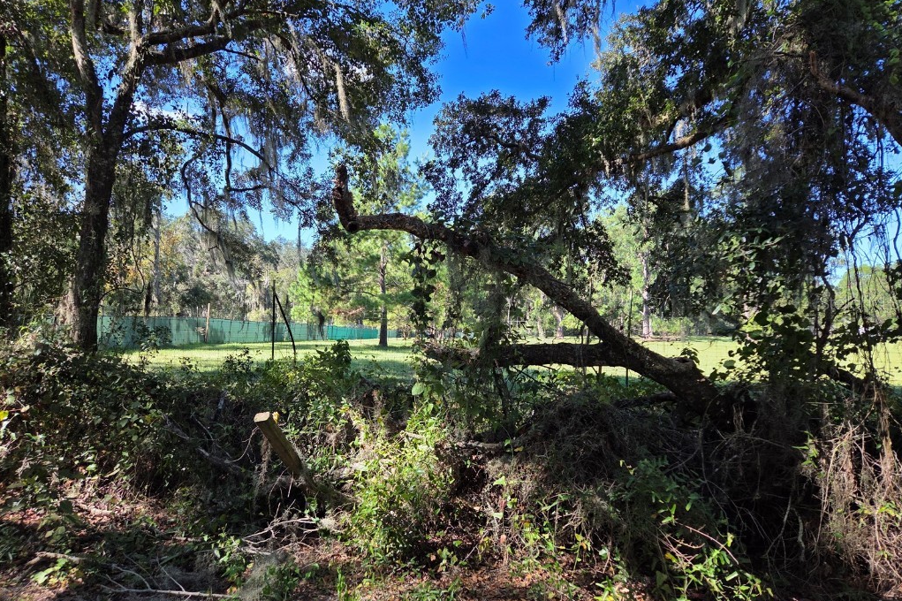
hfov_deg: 73.8
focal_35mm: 24
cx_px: 451
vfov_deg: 53.1
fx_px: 601
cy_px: 302
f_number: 1.8
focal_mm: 5.4
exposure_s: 1/1328
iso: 80
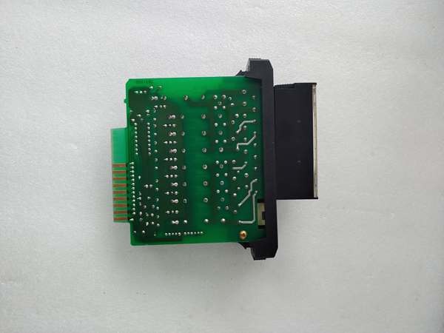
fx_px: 333
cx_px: 222
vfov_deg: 53.1
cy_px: 166
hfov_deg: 67.3
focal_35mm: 26
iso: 200
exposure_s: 1/60
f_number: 1.8
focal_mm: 4.75
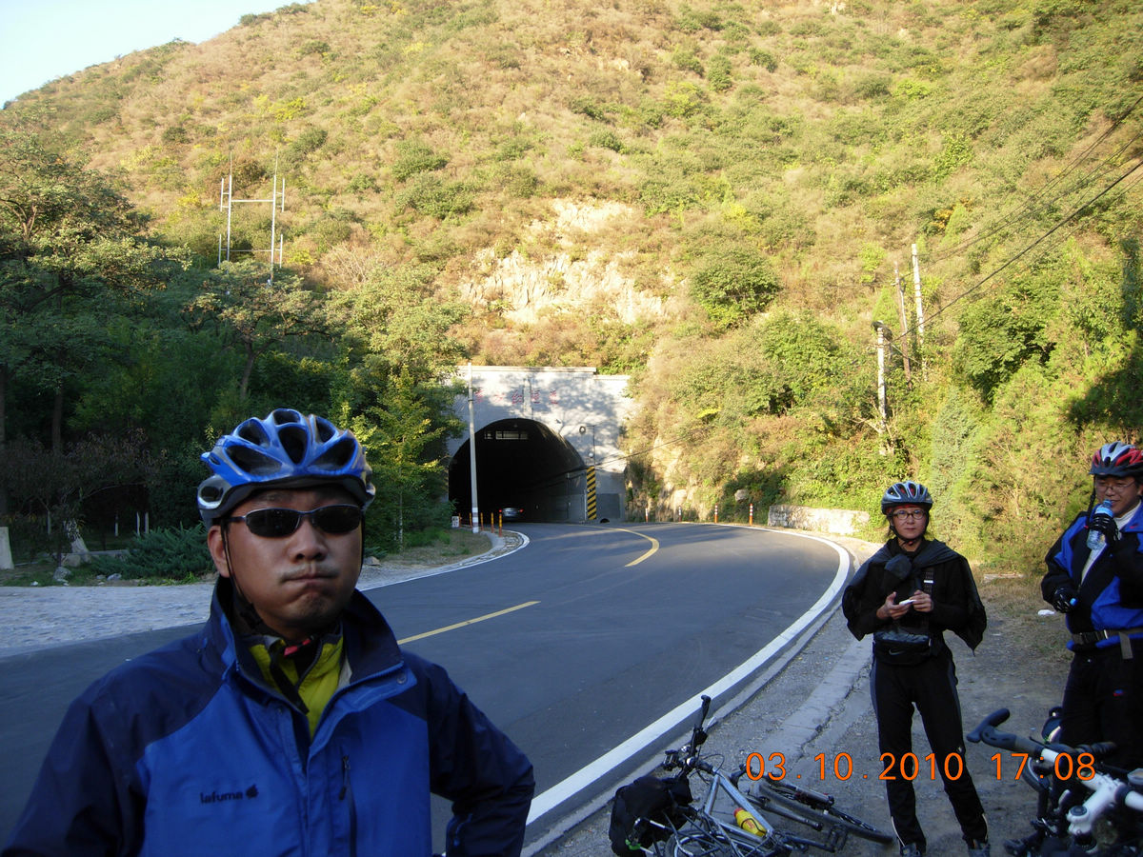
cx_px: 572
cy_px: 428
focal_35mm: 36
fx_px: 1189
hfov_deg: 51.4
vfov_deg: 39.7
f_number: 3.4
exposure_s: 1/85.4
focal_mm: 7.5
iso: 50
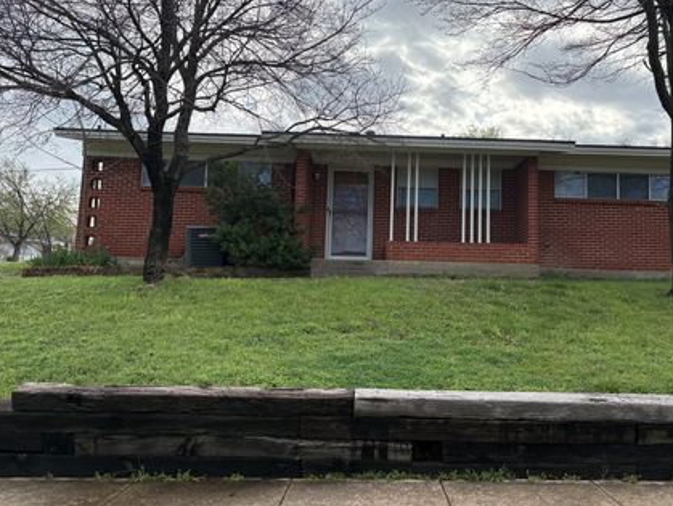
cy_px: 231
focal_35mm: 31
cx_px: 390
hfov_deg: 58.0
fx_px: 603
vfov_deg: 45.5
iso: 64
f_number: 1.6
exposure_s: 1/2747
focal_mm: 5.96
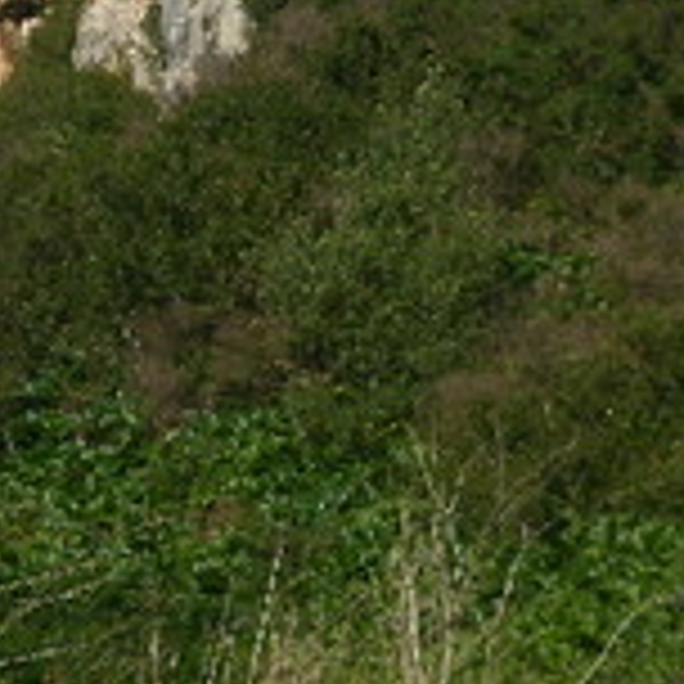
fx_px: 2012
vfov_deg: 19.3
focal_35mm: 90
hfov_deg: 18.7
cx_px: -27
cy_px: 349
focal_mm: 5.45
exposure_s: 1/320
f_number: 8.5
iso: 100
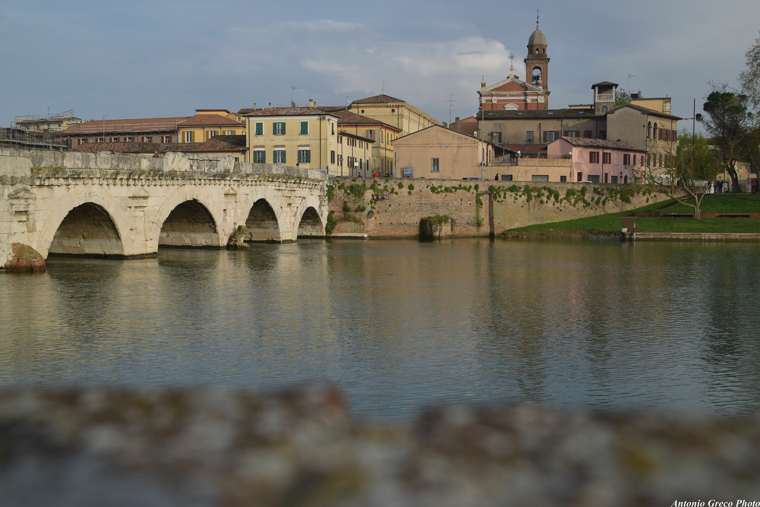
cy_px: 254
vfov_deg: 28.1
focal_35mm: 48
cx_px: 380
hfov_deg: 41.1
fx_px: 1013
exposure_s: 1/1000
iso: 250
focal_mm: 32
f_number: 8
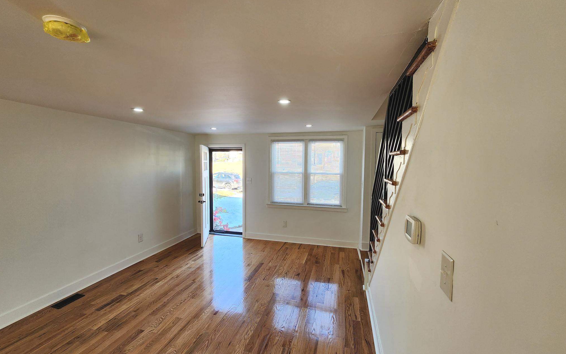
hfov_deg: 105.3
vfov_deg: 78.6
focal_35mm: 14
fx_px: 216
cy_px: 177
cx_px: 282
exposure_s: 1/120
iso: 80
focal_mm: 2.2
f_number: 2.2
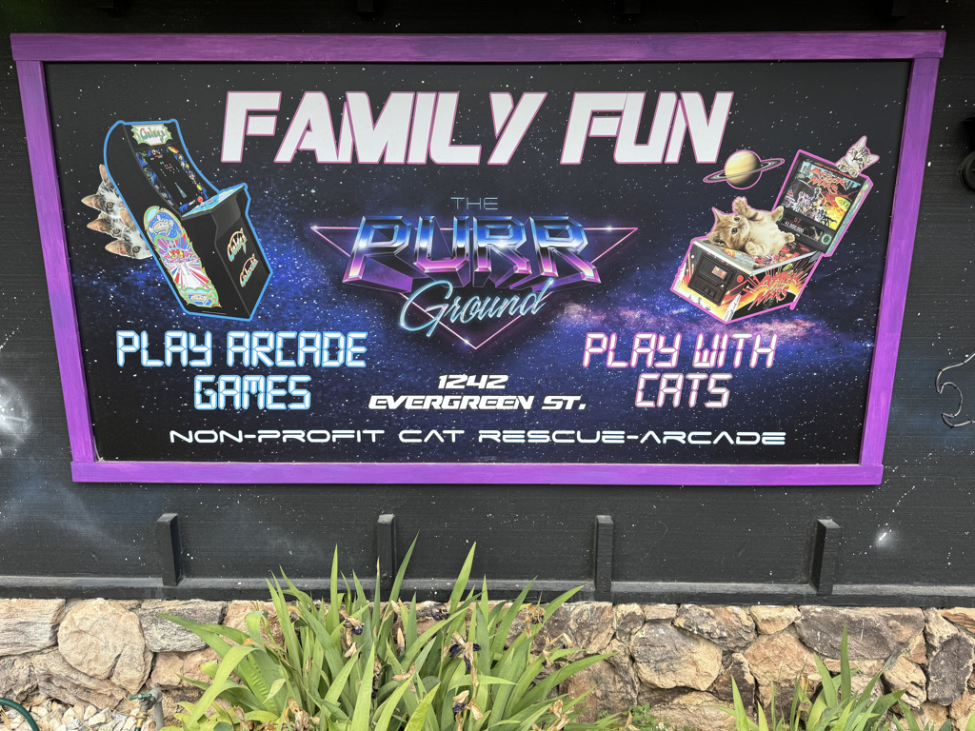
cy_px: 366
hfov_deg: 71.6
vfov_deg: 56.8
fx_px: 676
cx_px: 488
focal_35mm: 24
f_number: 1.78
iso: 80
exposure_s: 1/430
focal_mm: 6.76
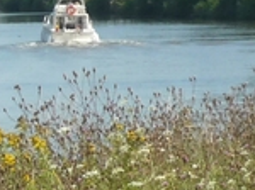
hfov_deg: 3.1
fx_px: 4722
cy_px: 163
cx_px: -46
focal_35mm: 642
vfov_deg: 2.3
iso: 100
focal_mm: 16.5
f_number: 5.1
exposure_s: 1/320
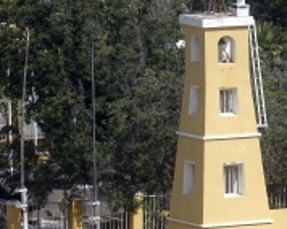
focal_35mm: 951
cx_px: 285
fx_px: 8069
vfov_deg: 1.6
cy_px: 198
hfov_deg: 2.0
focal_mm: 300
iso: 100
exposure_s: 1/800
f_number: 5.6
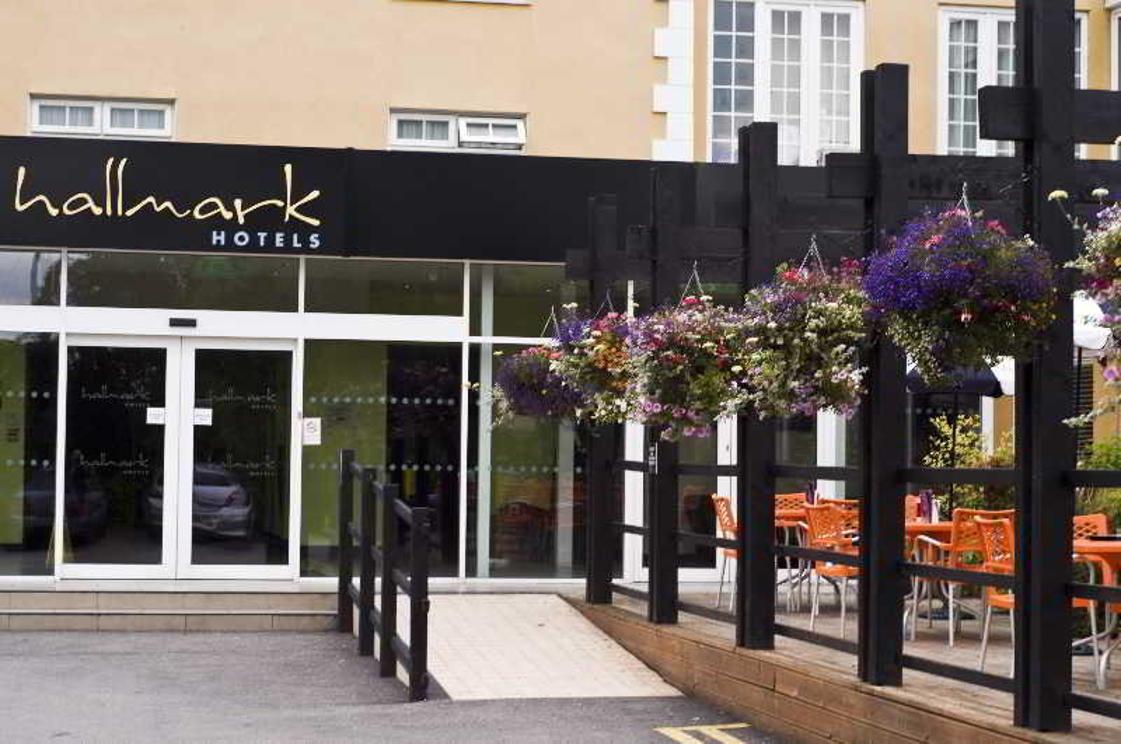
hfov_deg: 27.0
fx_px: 2332
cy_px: 372
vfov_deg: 18.1
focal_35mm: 75
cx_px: 560
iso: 200
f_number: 8
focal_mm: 50
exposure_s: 1/80
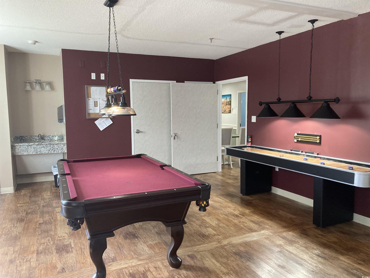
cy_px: 139
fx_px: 299
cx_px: 185
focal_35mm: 28
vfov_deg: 49.7
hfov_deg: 63.4
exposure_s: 1/60
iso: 160
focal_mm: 3.99
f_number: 1.8
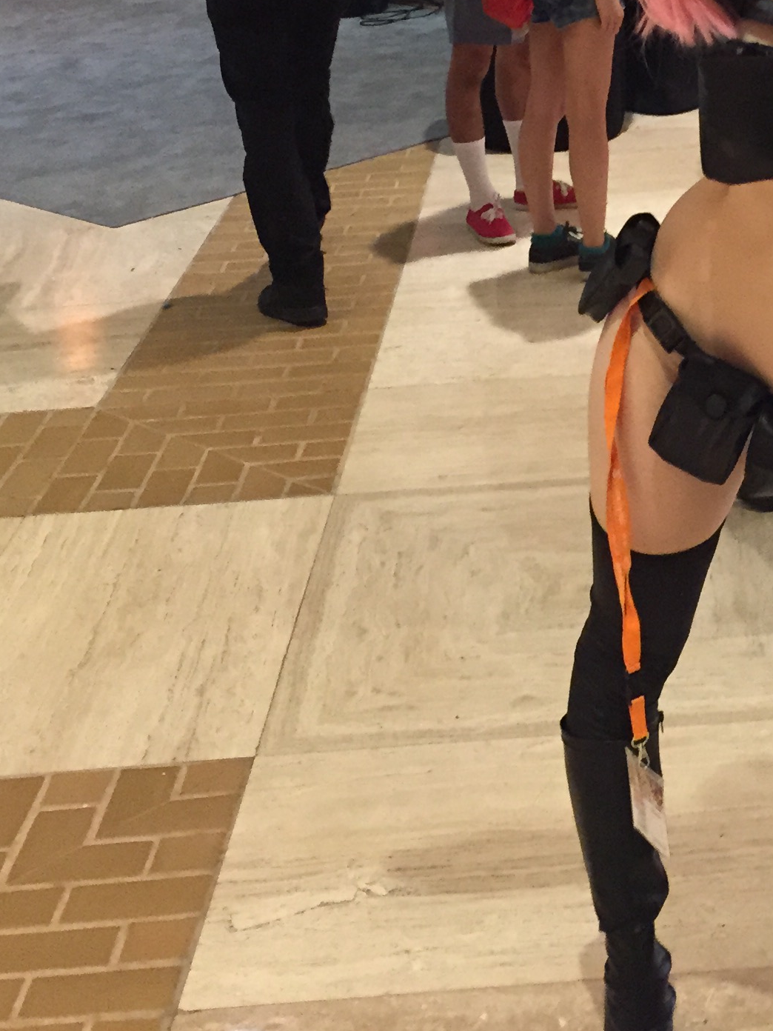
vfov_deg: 28.2
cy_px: 276
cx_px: 653
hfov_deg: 21.3
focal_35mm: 68
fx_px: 2025
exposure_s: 1/30
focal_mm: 4.15
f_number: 2.2
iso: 250
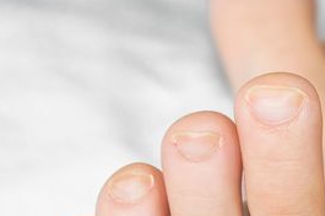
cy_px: 97
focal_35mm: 187
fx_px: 1687
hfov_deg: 10.9
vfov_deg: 7.3
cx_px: 304
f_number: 5.6
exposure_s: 1/125
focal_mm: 55
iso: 400
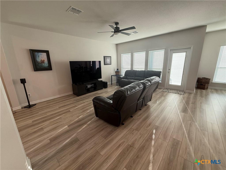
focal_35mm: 14
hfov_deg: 102.1
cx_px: 113
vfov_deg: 85.7
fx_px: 91
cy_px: 85
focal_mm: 2.22
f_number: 2.2
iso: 160
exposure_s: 1/120
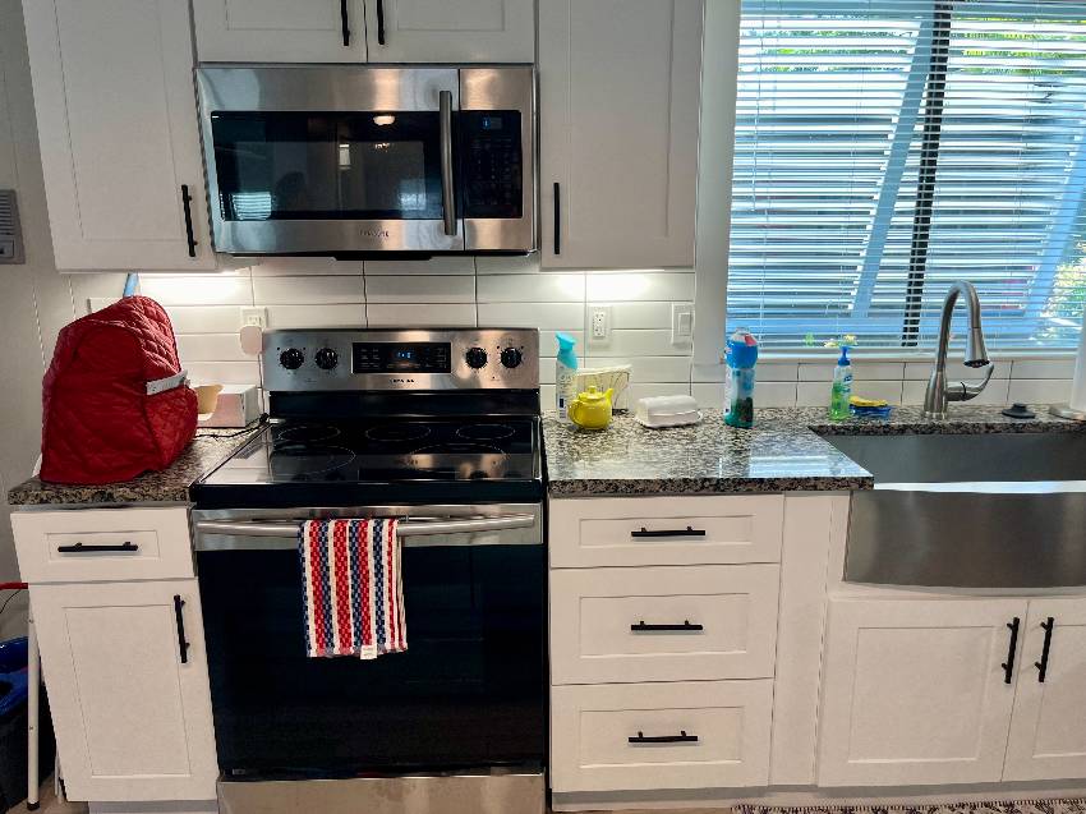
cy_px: 407
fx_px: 815
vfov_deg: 53.0
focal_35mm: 26
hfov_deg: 67.3
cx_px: 543
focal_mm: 5.1
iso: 50
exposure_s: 1/120
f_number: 1.6
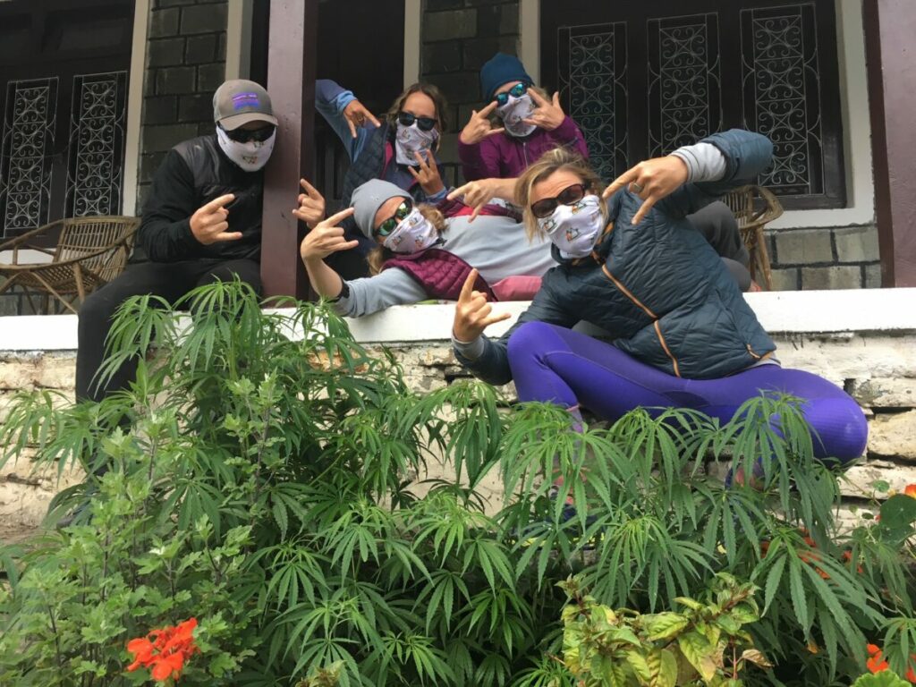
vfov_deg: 48.2
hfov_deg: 61.7
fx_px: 767
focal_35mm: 29
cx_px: 458
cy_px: 344
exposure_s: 1/33
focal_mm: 4.15
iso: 25
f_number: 2.2
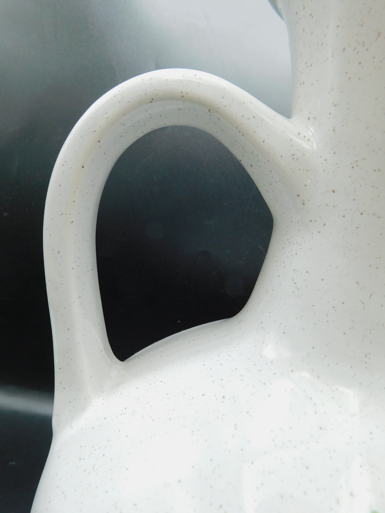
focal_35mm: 23
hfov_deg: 58.9
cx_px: 192
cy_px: 256
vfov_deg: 73.9
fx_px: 341
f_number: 3
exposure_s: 1/100
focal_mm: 4
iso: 125
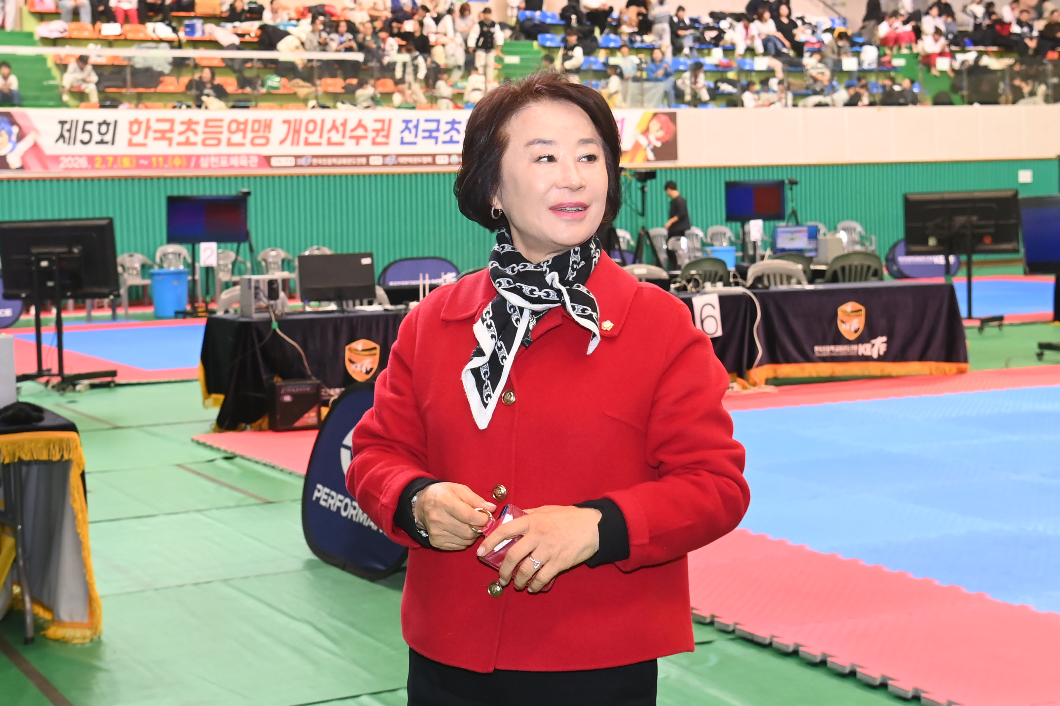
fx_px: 1030
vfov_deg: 37.9
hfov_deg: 54.4
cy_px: 353
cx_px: 530
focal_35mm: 35
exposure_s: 1/250
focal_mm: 35
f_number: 6.3
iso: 2000
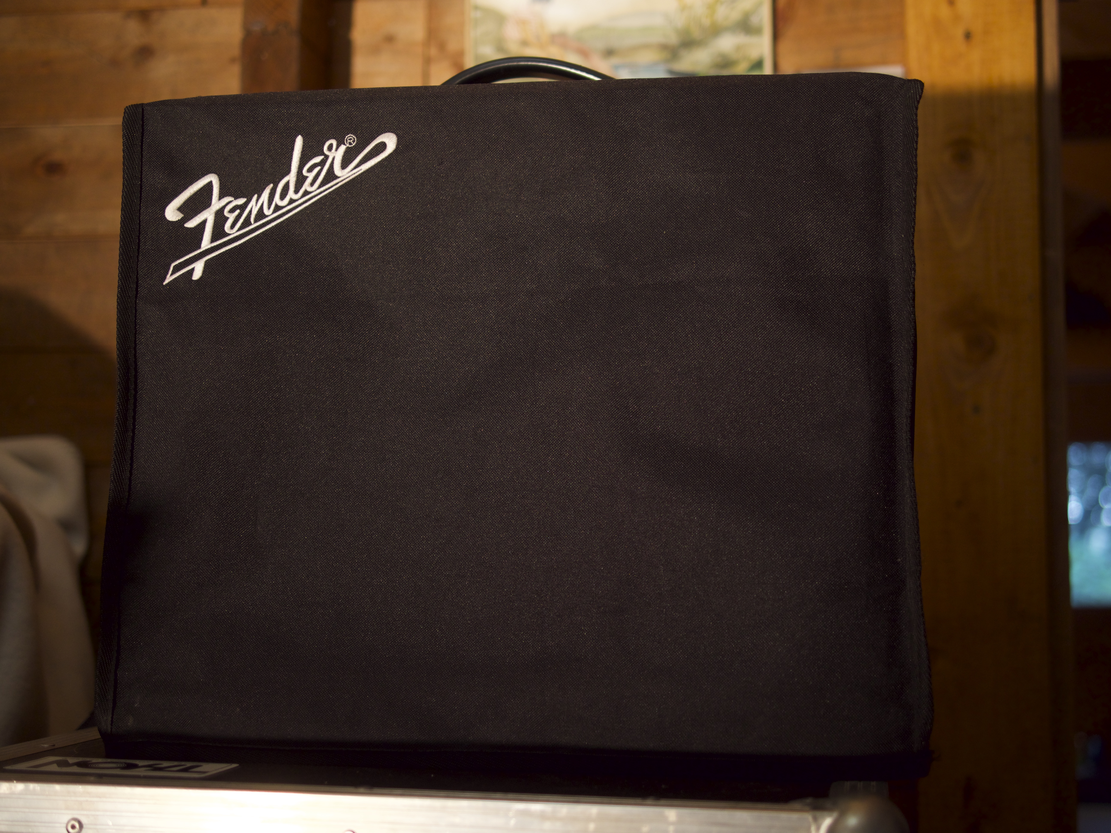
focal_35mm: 50
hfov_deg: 38.2
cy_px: 416
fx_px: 1605
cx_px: 556
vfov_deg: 29.1
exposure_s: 1/60
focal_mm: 25
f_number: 1.4
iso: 400
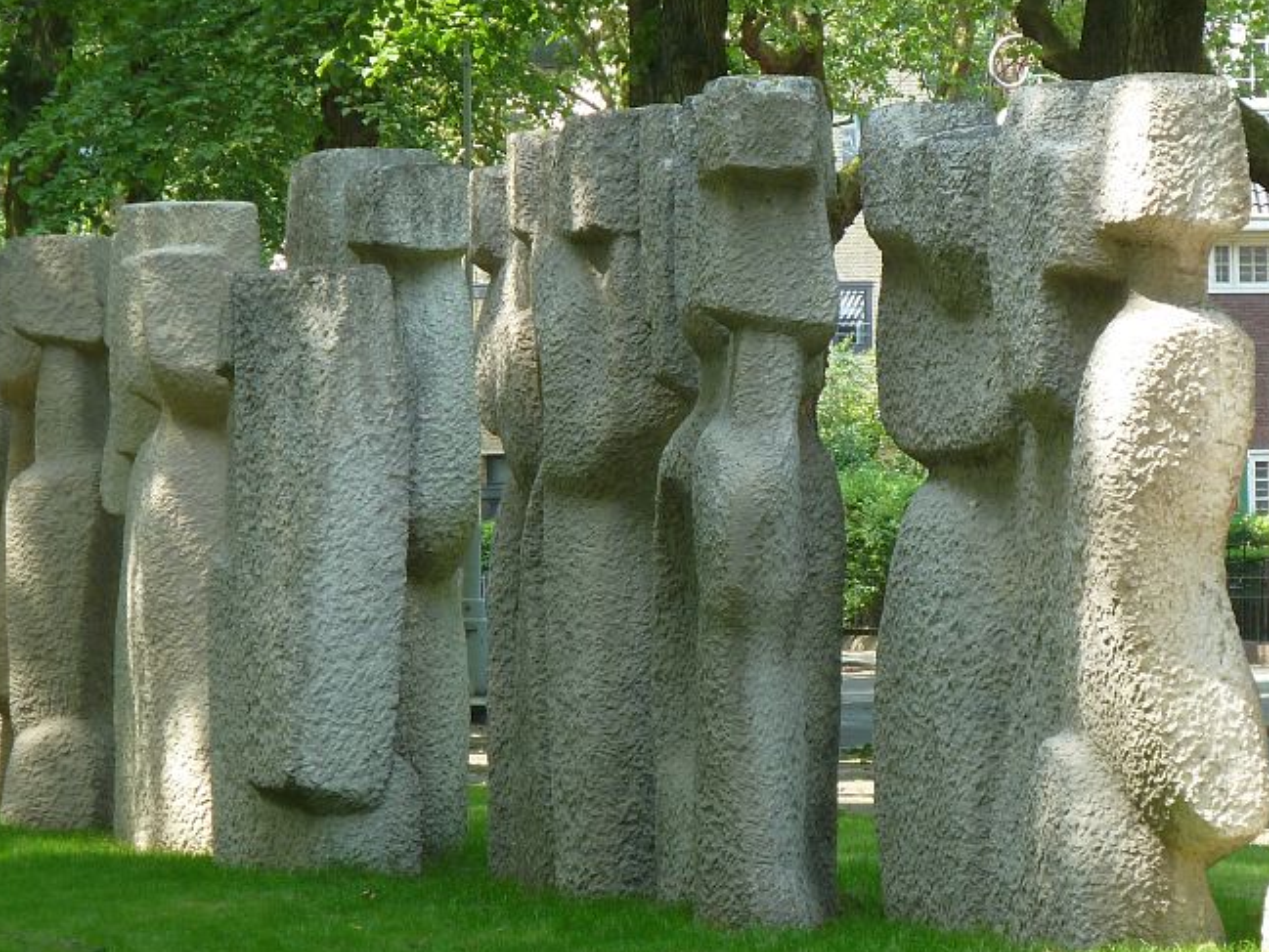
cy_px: 461
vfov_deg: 7.4
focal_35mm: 202
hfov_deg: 9.8
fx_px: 7407
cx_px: 761
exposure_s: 1/50
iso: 100
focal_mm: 21
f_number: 4.4
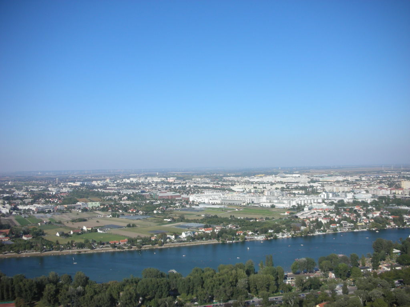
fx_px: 415
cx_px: 205
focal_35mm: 35
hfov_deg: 52.6
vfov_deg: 40.7
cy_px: 154
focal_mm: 5.8
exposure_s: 1/99.4
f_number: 8.5
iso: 50
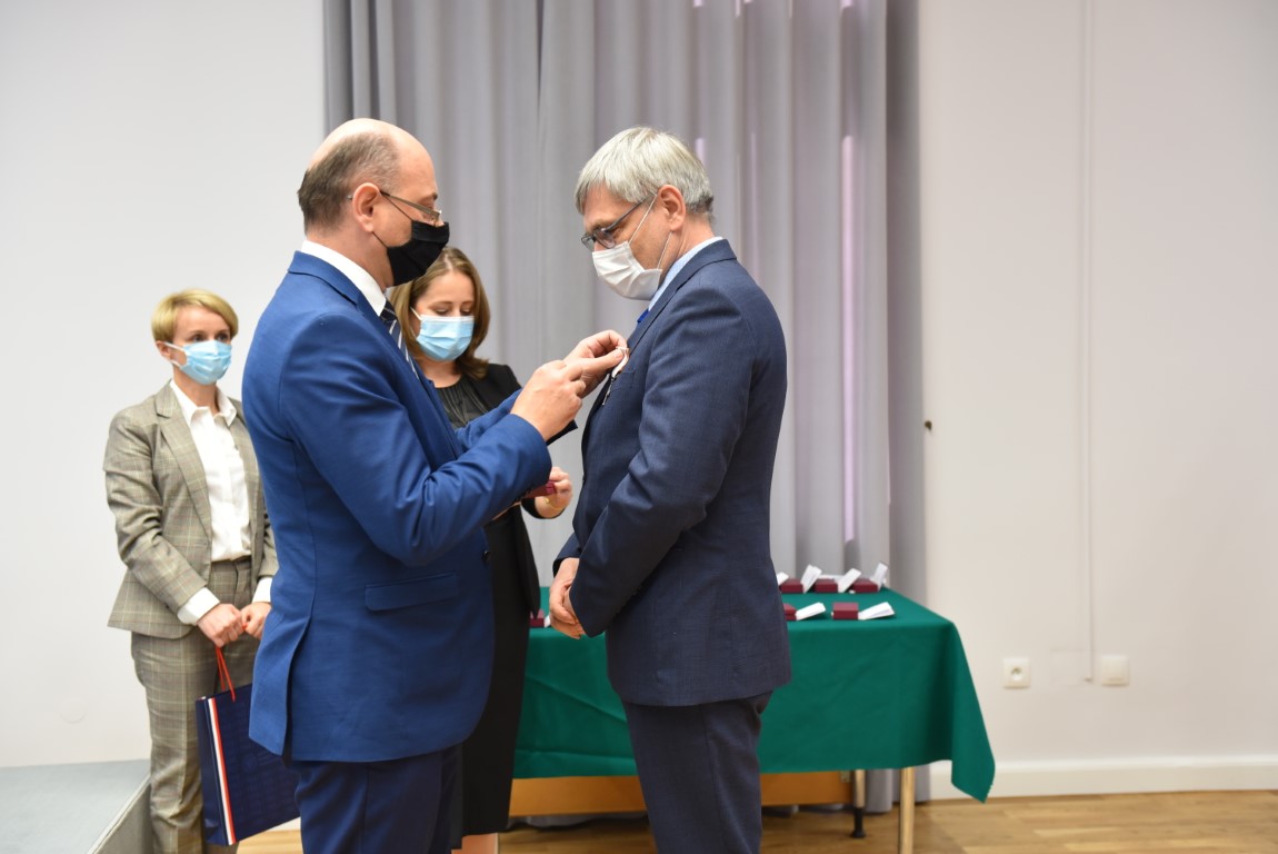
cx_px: 639
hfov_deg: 41.1
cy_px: 427
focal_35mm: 48
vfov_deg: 28.1
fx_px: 1705
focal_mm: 48
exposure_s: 1/60
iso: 800
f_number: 4
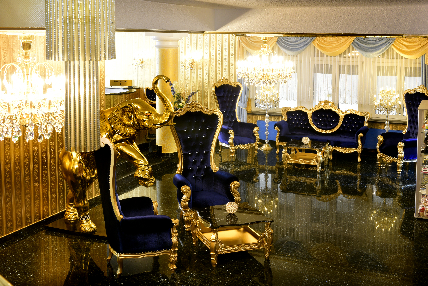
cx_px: 214
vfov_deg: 28.1
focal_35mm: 48
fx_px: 571
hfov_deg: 41.1
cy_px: 143
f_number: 22
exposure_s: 6
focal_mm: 48
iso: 250
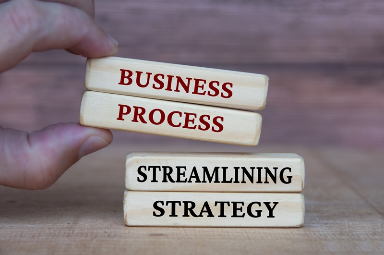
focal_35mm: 135
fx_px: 1438
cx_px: 192
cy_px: 128
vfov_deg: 10.1
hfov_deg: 15.2
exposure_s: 1/15
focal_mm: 90
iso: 160
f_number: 8
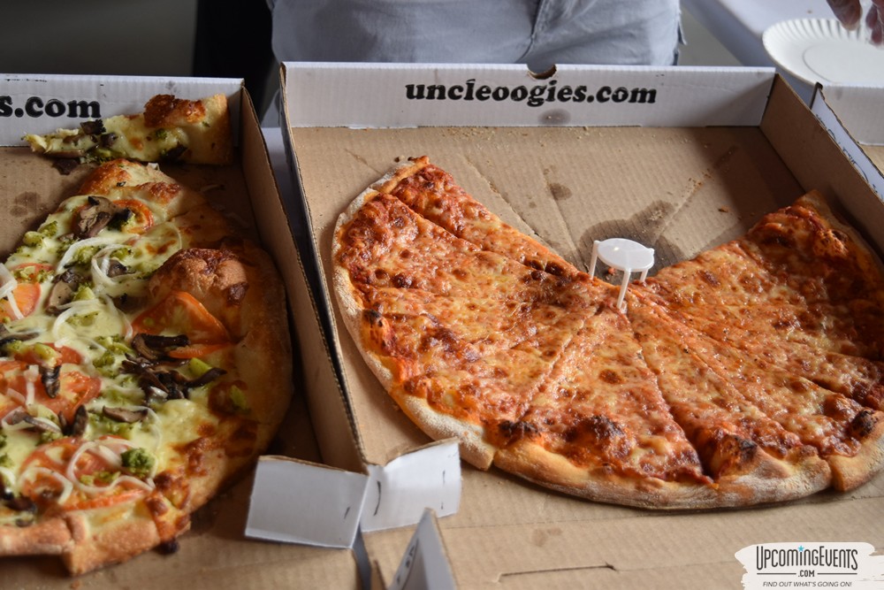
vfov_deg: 26.5
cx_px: 442
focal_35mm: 51
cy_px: 295
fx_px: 1252
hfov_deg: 38.9
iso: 400
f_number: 4.5
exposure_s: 1/60
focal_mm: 34
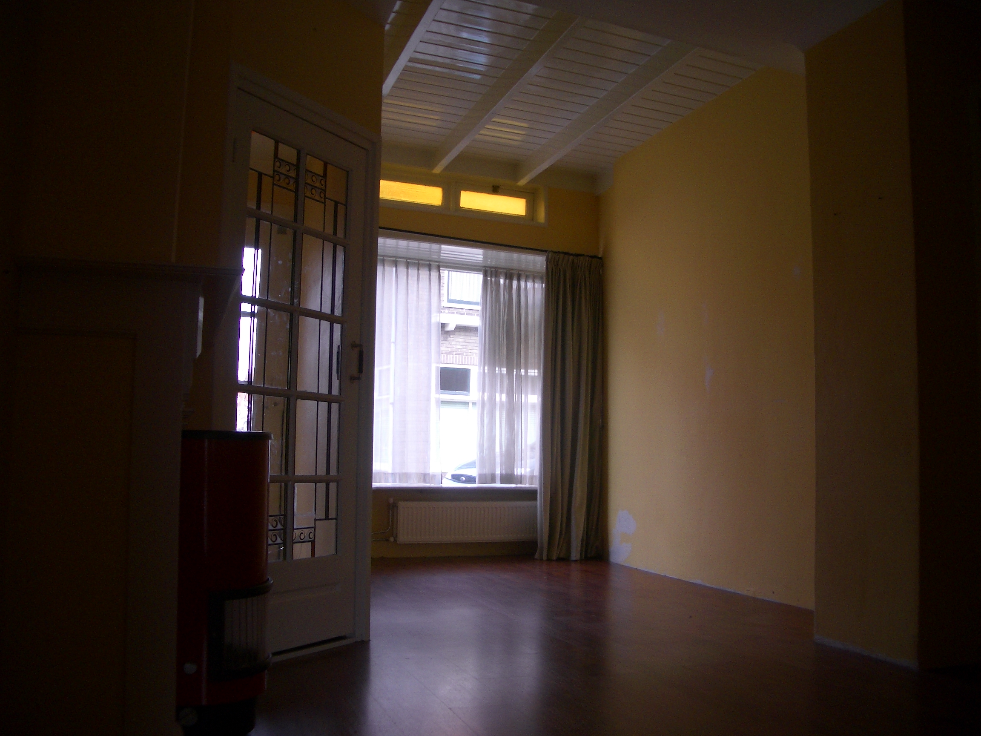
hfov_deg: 52.6
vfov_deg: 40.7
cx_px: 490
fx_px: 992
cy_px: 368
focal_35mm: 35
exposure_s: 1/125
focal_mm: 5.8
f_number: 2.6
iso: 50
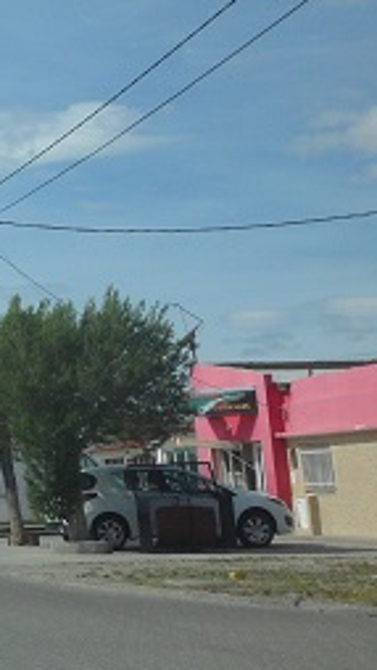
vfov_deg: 28.3
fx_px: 1314
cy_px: 187
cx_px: -432
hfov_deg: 13.4
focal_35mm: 74
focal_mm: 4.9
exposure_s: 1/250
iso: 80
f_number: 8.9
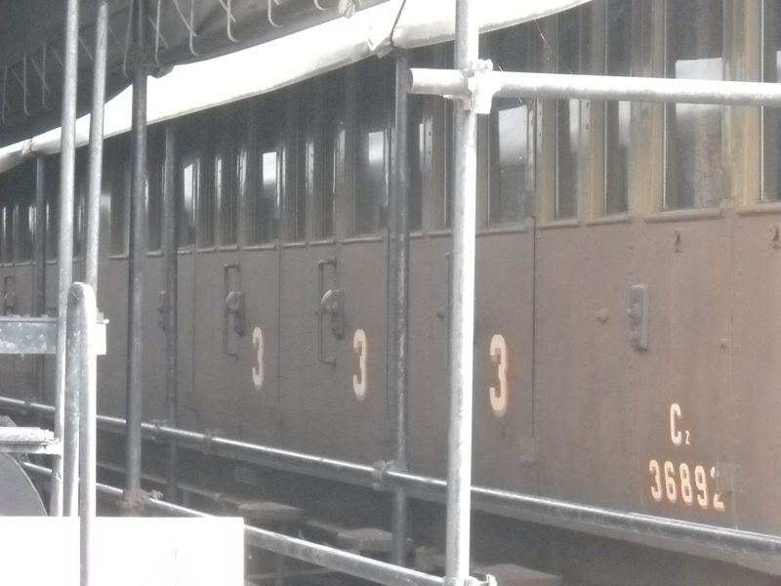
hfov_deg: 15.9
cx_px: 390
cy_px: 293
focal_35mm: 124
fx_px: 2798
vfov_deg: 12.0
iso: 800
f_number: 6
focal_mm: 20.49
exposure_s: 1/184
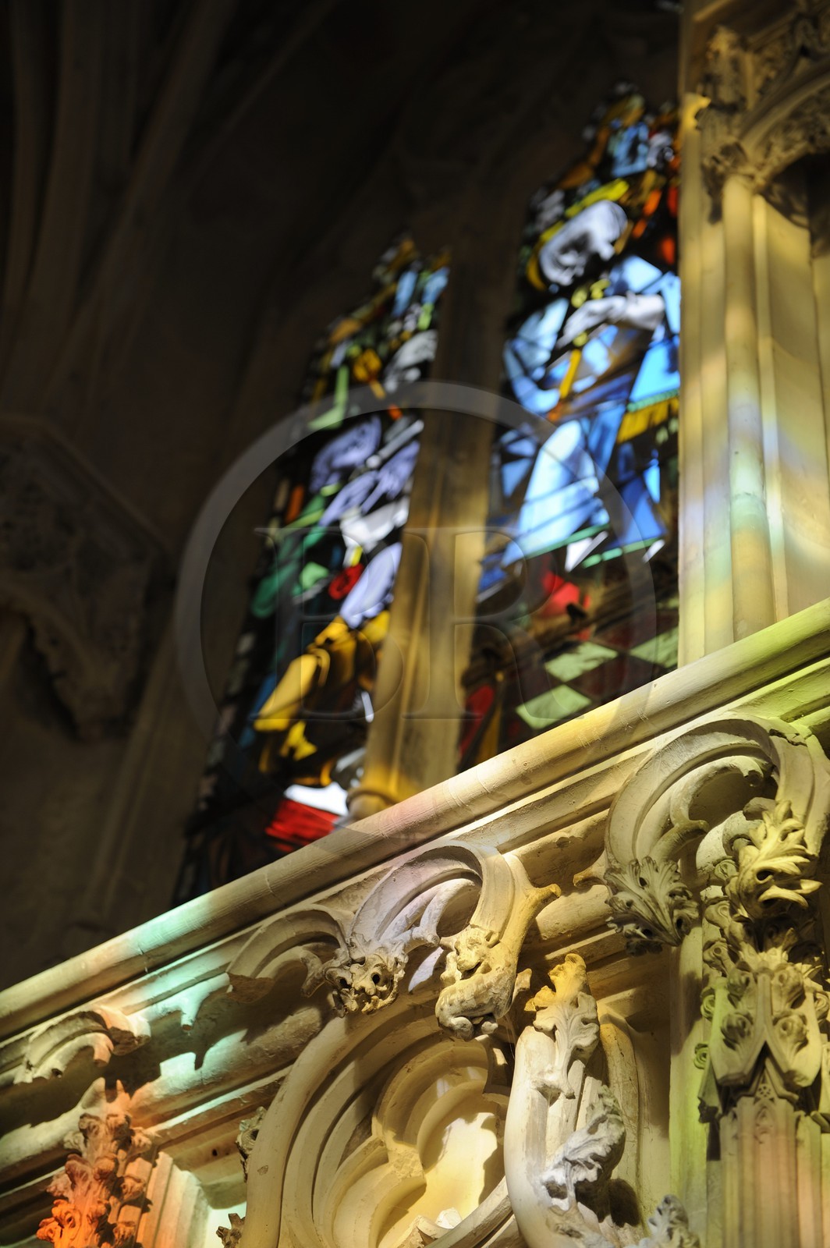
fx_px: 2078
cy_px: 624
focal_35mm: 60
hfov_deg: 22.6
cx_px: 415
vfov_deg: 33.4
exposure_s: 1/100
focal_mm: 60
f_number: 3.5
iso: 200
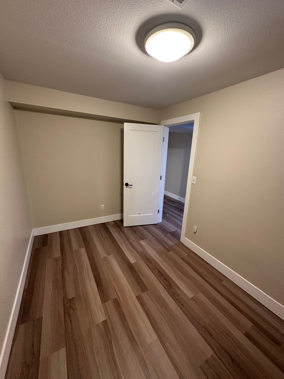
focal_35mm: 14
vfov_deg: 102.1
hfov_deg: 85.7
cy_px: 190
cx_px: 142
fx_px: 153
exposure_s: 1/60
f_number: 2.2
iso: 320
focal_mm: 2.22
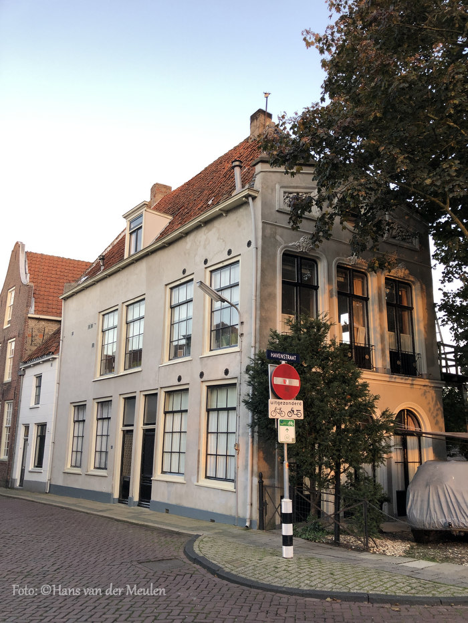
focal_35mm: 28
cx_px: 234
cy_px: 312
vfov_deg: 63.4
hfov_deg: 49.8
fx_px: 504
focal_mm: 3.99
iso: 32
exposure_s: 1/81
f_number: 1.8
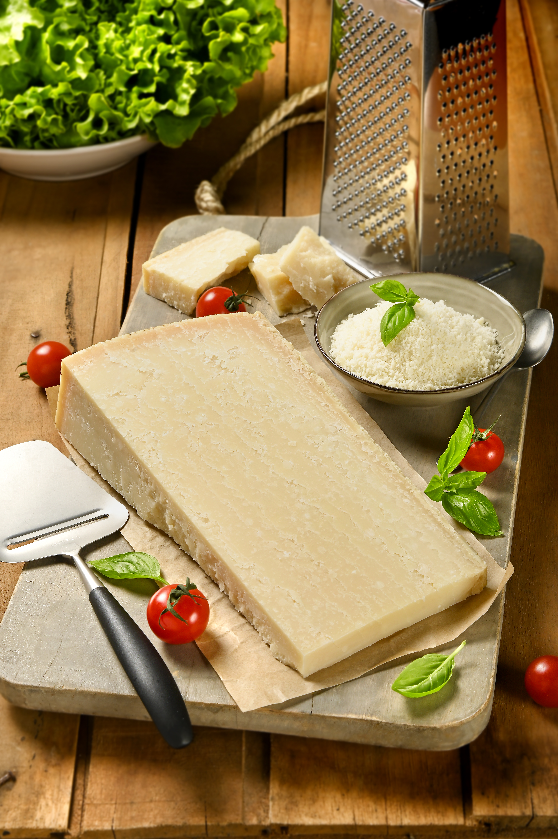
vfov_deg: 23.7
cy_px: 420
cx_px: 279
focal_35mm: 86
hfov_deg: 15.9
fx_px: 2002
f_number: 14
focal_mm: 86
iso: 200
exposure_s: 1/200
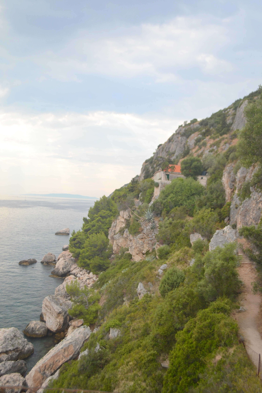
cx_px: 131
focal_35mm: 36
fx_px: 393
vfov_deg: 53.1
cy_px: 196
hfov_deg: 36.9
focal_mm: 24
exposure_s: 1/125
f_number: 4
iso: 125
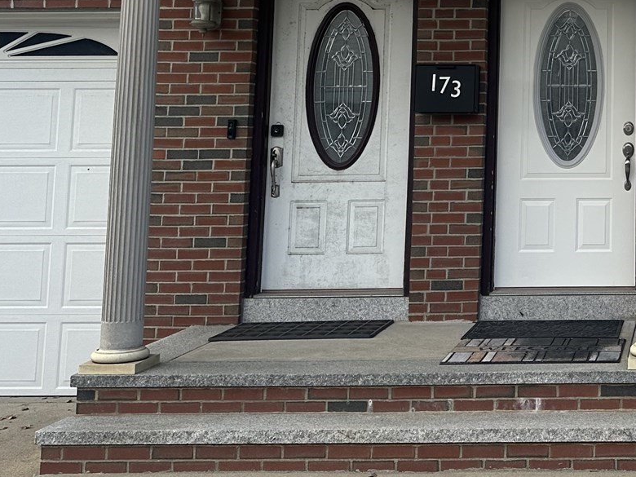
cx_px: 674
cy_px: -2
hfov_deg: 28.3
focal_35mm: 63
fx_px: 1157
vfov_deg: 22.4
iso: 80
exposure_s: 1/1357
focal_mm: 6.86
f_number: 1.78
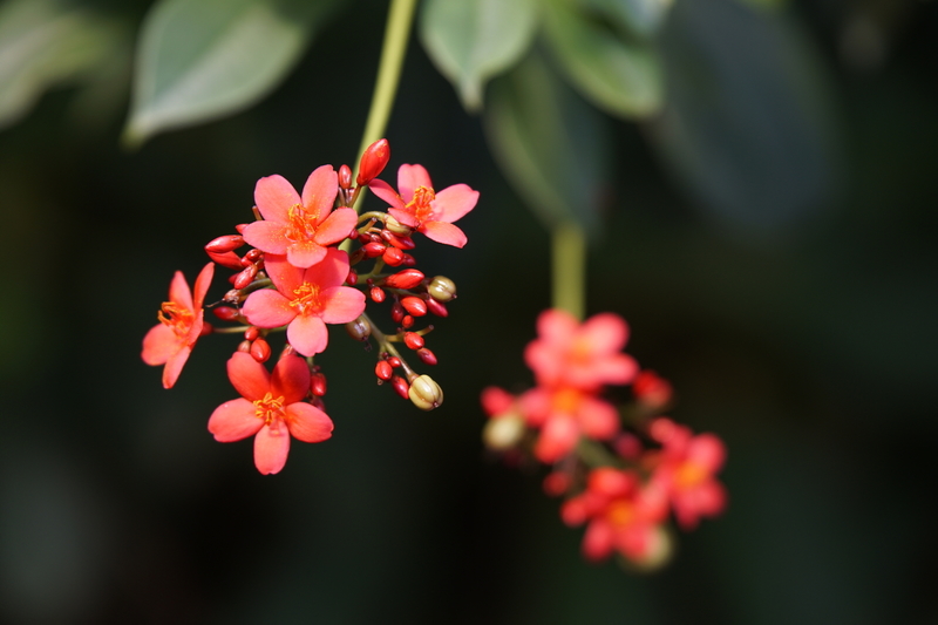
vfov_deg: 4.6
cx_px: 469
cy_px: 312
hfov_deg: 6.9
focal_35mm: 300
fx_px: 7815
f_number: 2.8
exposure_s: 1/640
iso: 250
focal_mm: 200
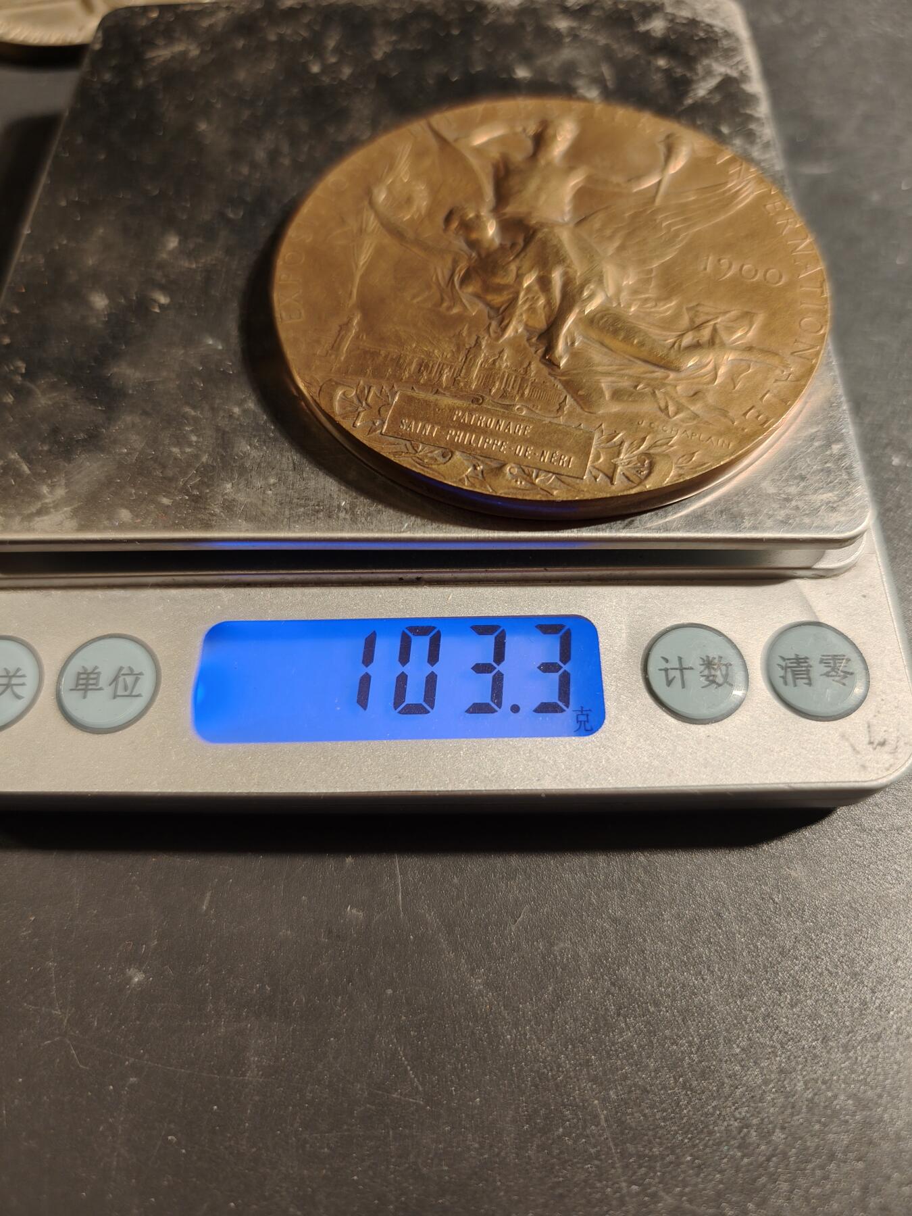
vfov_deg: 73.9
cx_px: 456
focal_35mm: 23
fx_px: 808
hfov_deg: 58.9
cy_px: 608
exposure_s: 1/100
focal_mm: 6.06
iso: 160
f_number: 1.6
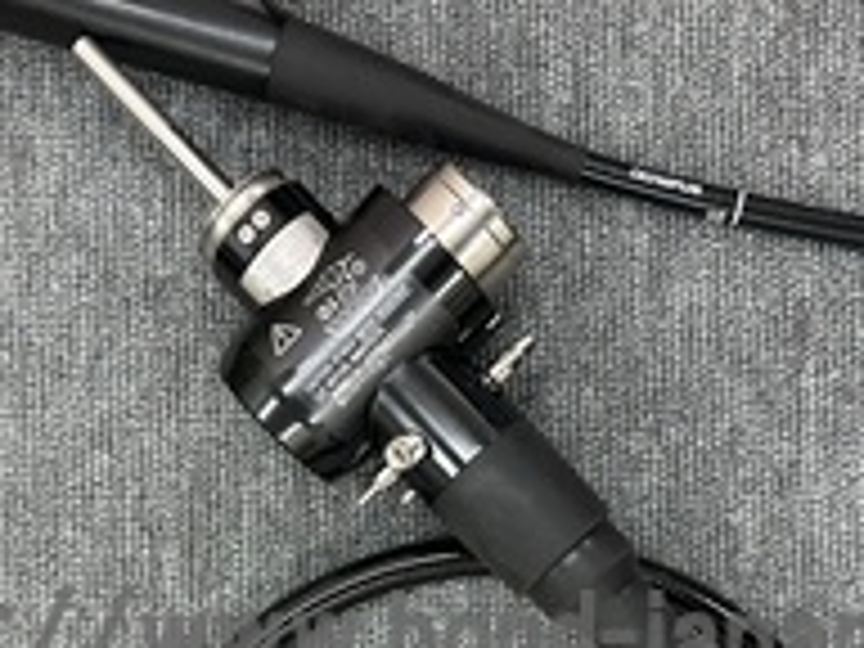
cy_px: 652
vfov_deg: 27.4
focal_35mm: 50
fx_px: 1248
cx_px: 428
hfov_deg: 38.2
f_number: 1.78
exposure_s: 1/120
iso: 160
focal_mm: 6.86
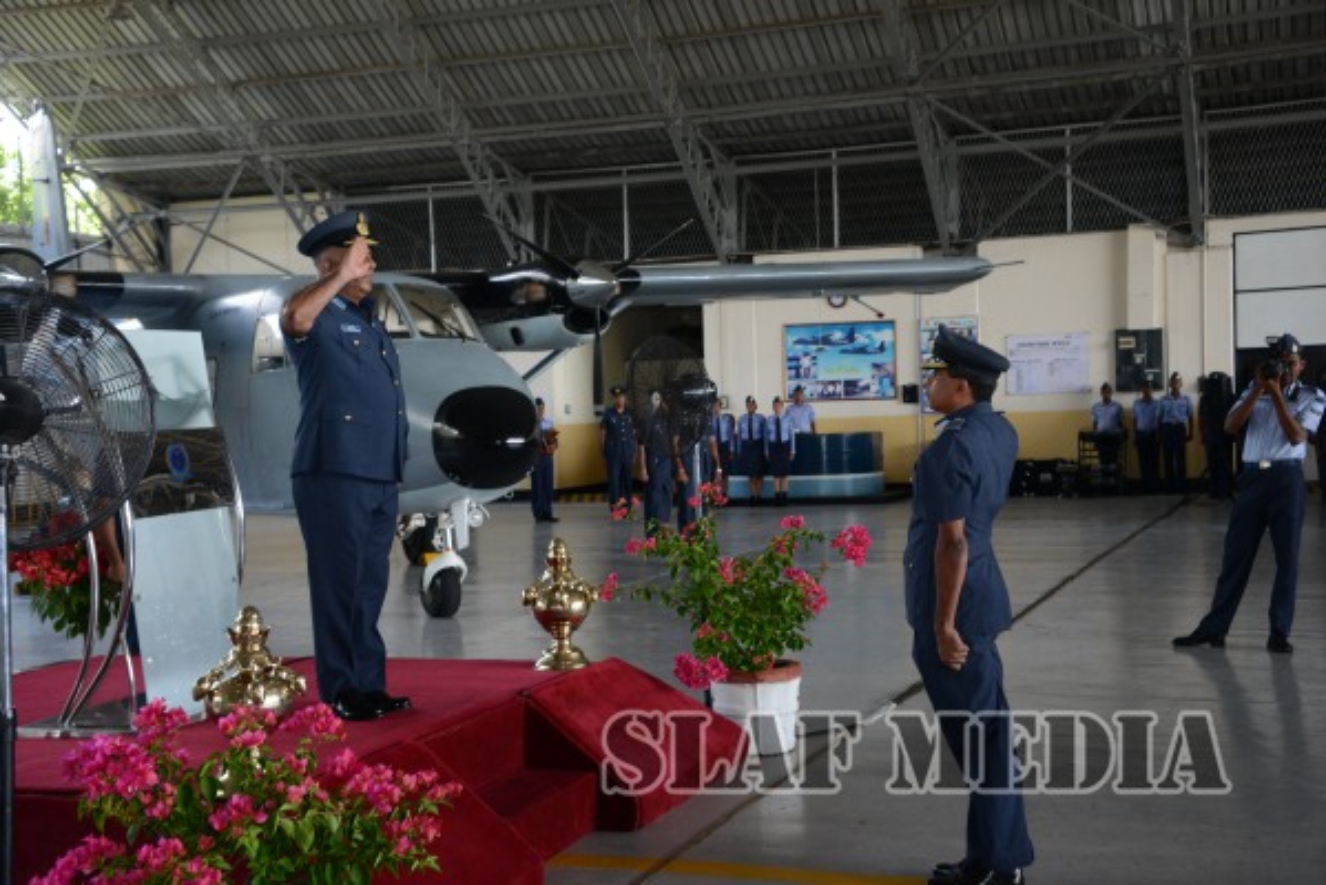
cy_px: 442
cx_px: 663
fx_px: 1769
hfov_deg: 41.1
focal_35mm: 48
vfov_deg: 28.1
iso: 800
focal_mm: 48
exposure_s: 1/125
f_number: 6.3
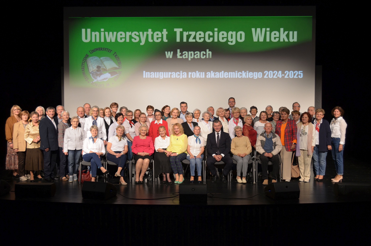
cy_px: 123
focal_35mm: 36
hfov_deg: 53.2
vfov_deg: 36.7
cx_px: 186
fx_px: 370
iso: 400
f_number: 4
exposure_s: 1/40
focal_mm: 24
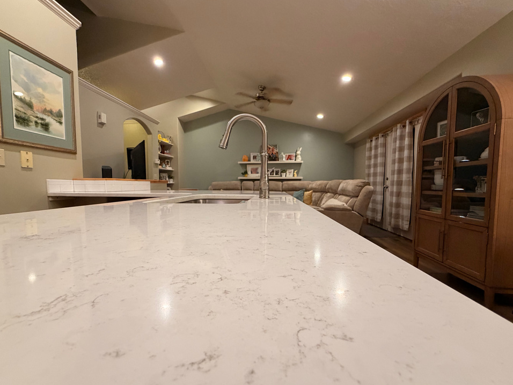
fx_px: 222
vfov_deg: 81.7
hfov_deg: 98.1
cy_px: 201
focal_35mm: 15
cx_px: 250
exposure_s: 1/60
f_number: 2.2
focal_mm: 2.22
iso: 400
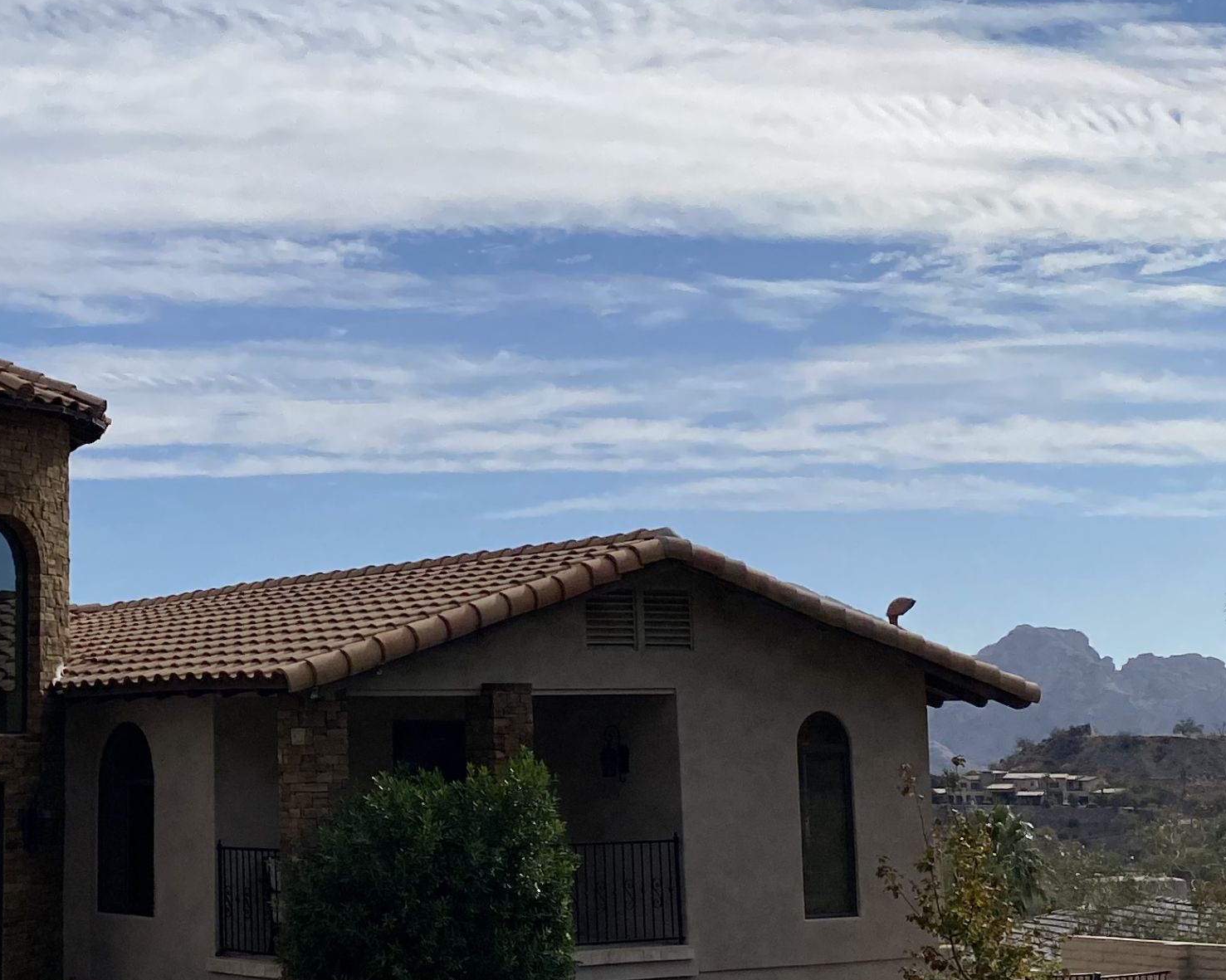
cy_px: 441
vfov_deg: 23.1
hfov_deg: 28.4
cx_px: 326
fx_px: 2394
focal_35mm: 66
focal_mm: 4.25
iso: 32
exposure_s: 1/9615
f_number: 1.8
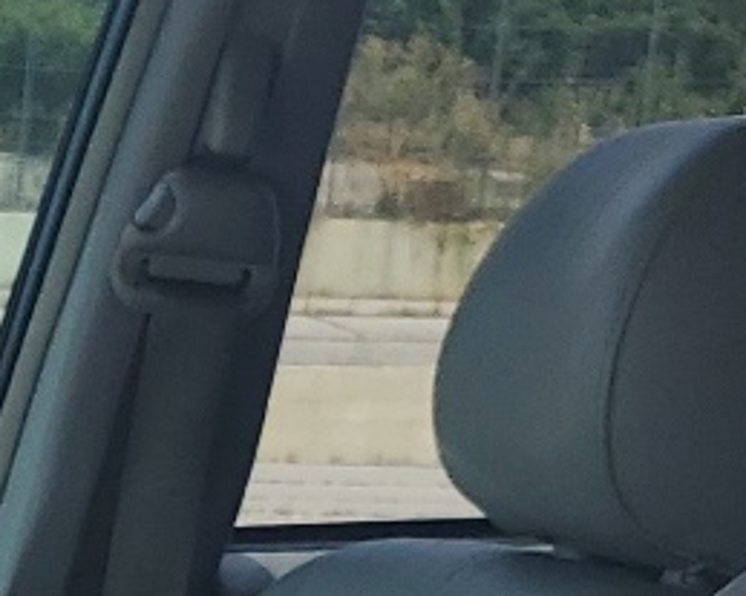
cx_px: -870
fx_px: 3465
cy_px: 1598
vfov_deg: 8.6
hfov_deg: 10.9
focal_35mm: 157
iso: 50
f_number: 1.5
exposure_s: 1/1000
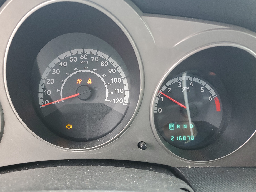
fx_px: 215
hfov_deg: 61.5
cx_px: 114
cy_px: 90
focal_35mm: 29
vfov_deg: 48.2
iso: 89
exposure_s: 1/60.2
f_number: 1.5
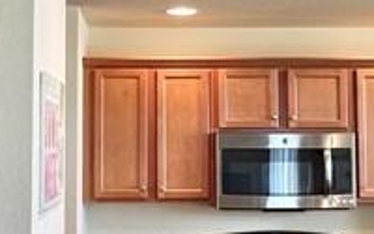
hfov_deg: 27.1
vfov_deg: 17.1
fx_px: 775
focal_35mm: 76
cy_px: 90
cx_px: 151
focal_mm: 2.22
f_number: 2.2
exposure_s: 1/60
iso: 200
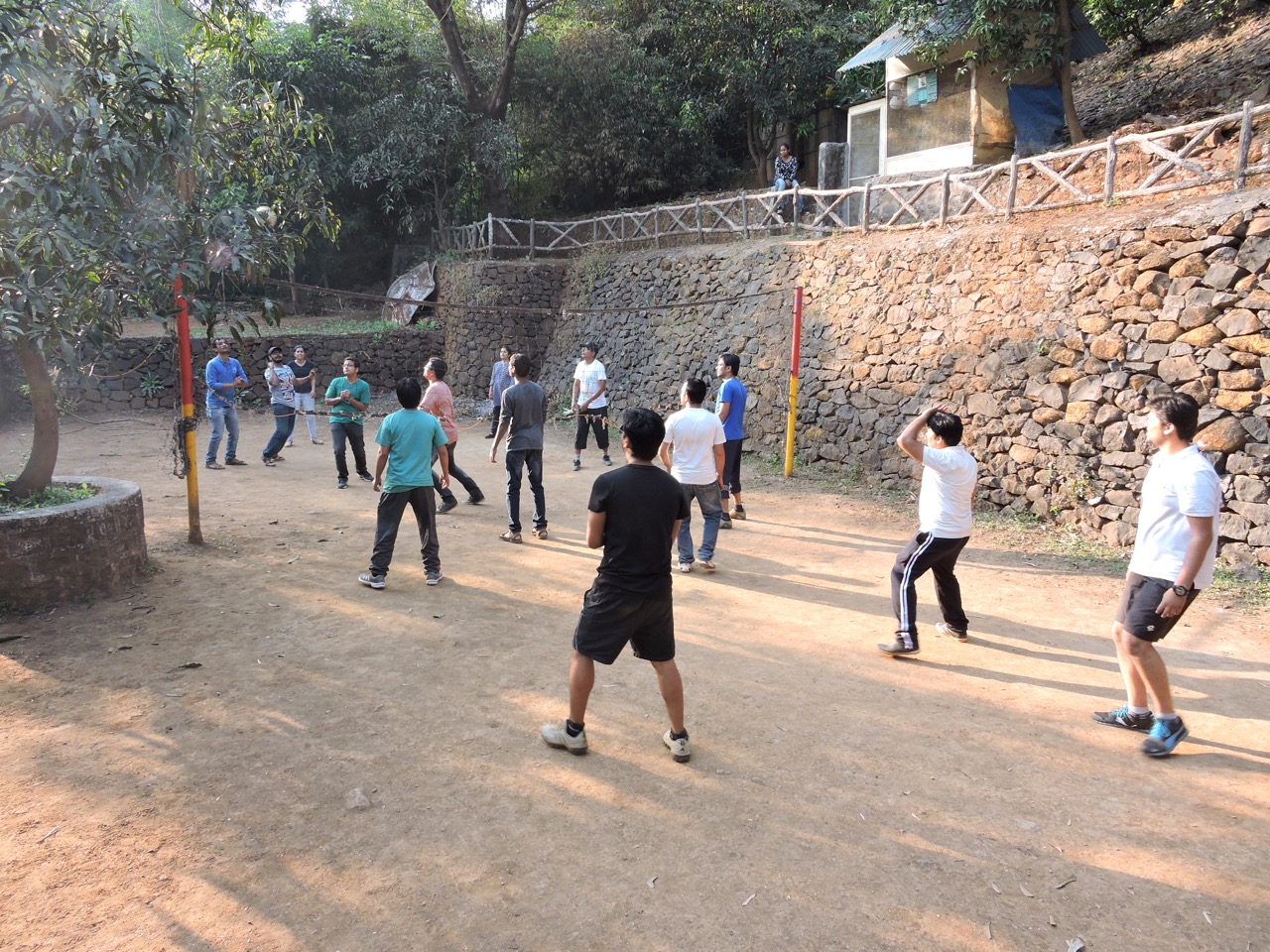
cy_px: 476
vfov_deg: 56.8
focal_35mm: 24
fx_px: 881
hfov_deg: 71.6
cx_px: 635
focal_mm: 4.3
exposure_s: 1/100
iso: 100
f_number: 3.3
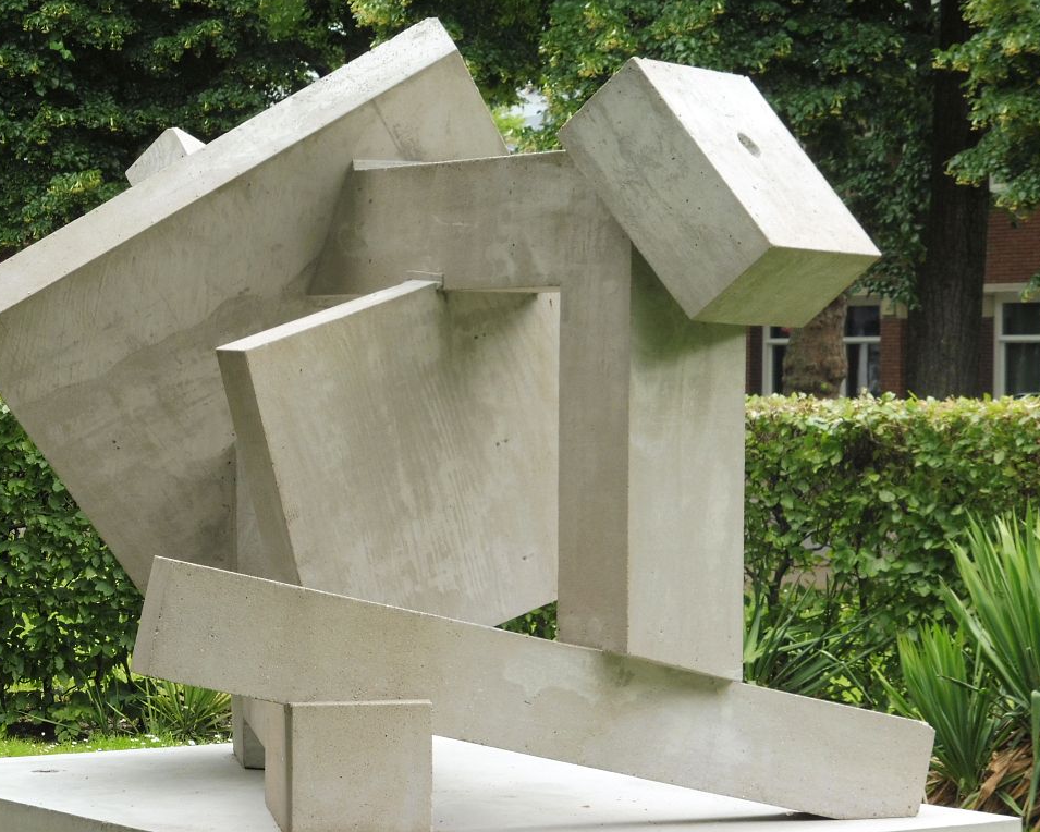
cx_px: 490
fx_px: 4155
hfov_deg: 14.3
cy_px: 415
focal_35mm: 135
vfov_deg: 11.4
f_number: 6.3
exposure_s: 1/100
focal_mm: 23.1
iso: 200
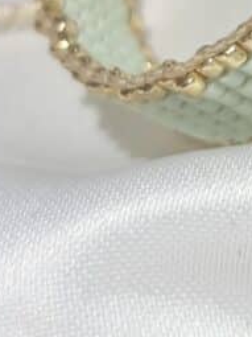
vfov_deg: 9.4
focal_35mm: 209
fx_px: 2030
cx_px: 489
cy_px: -54
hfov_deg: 6.9
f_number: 1.6
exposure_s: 1/285
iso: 32
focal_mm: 5.96
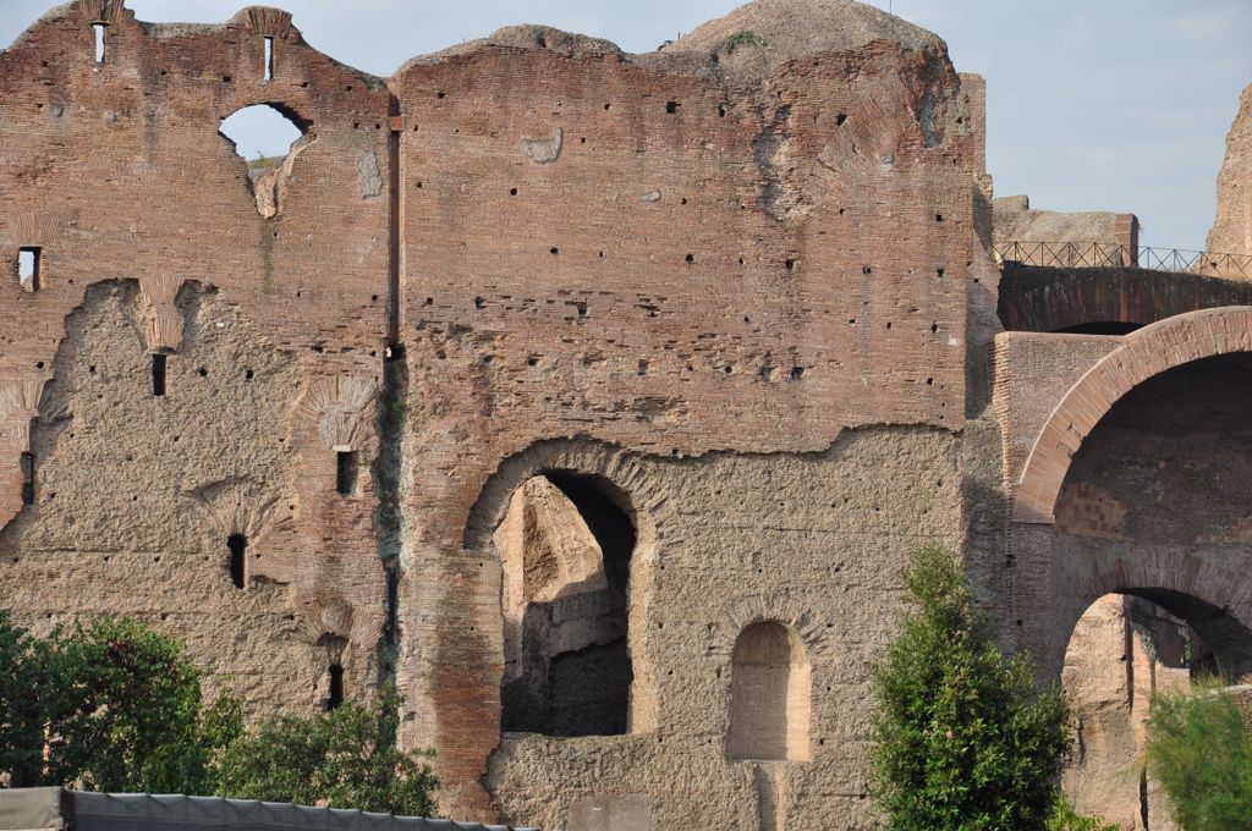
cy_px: 416
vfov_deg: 8.7
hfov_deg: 13.1
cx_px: 626
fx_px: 5470
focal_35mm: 158
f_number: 10
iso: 200
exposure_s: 1/200
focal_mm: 105
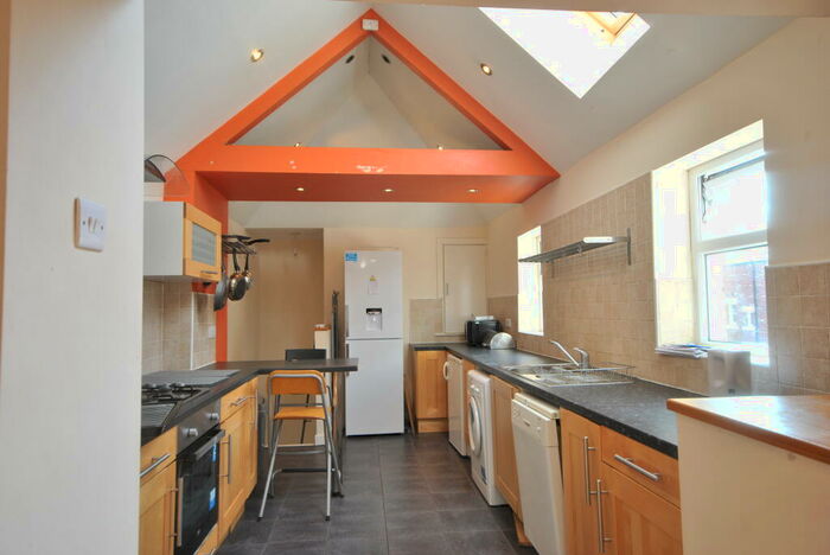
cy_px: 278
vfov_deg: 56.2
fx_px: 519
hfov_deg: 77.3
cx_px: 415
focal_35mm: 22
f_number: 5
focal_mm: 15
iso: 100
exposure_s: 1/20
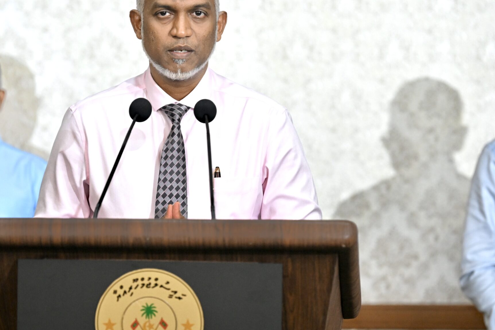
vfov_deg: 5.5
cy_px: 153
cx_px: 165
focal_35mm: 252
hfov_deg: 8.2
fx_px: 3465
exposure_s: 1/100
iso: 2500
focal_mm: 170
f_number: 3.5
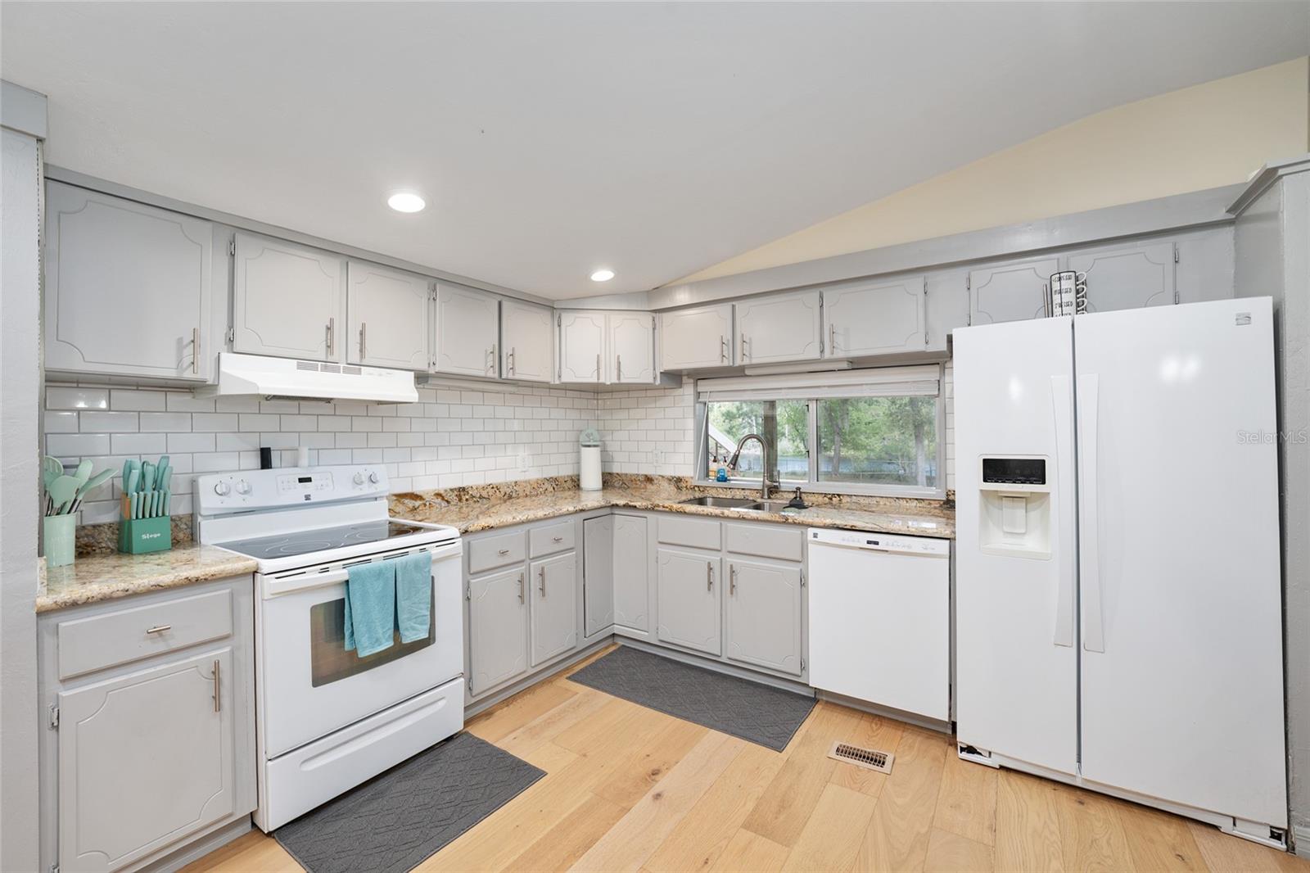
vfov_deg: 81.2
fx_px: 509
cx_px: 655
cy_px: 436
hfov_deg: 104.3
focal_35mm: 14
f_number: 7.1
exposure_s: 1/6
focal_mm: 14
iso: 400
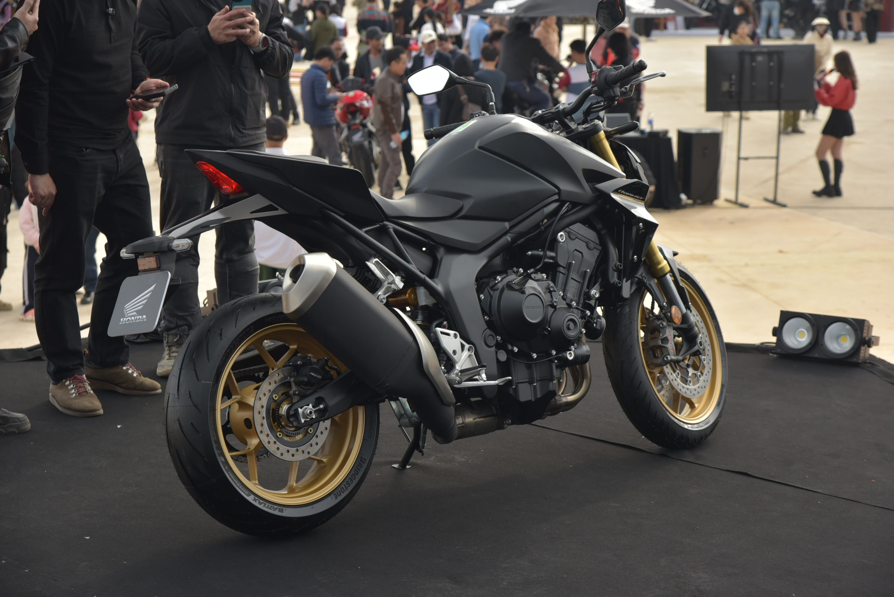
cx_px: 447
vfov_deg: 16.1
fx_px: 2112
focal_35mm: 85
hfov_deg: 23.9
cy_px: 298
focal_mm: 85
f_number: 5
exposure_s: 1/640
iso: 640
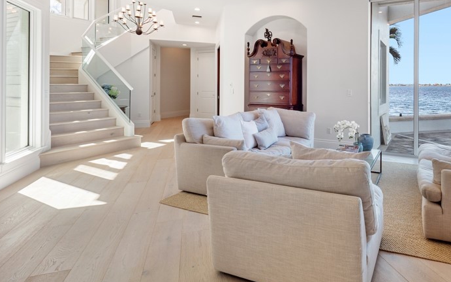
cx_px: 303
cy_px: 89
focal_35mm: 22
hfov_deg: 76.9
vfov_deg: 53.7
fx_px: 270
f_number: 7.1
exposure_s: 1/25
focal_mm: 7
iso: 200
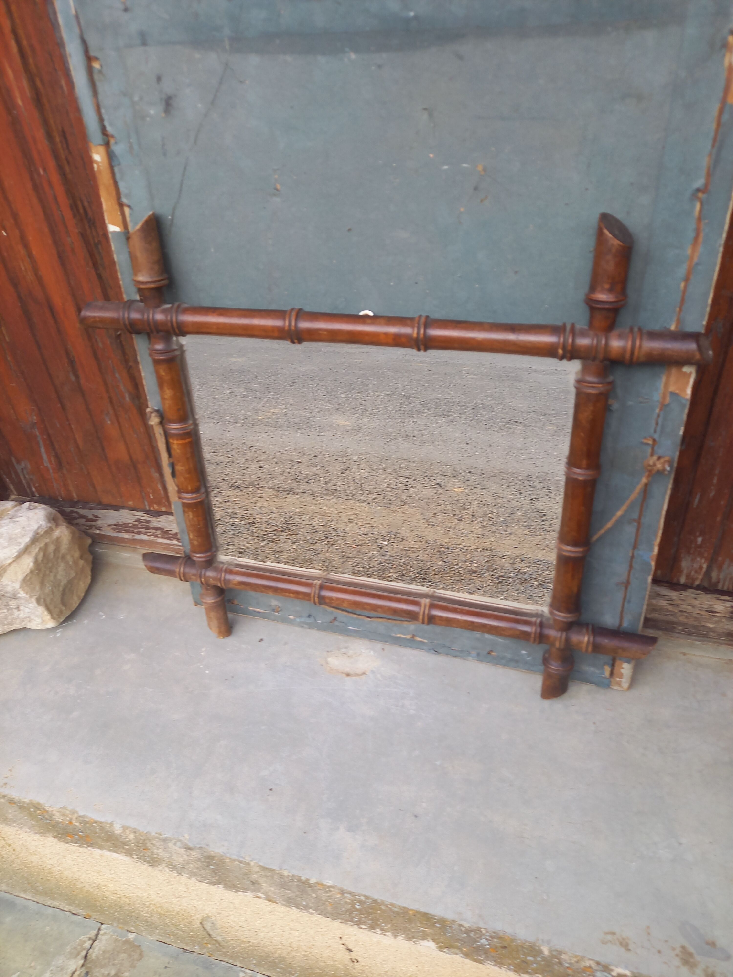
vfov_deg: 69.4
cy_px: 488
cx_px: 366
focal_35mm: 25
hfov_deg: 54.9
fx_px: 706
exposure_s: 1/100
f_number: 1.8
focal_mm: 4.65
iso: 80
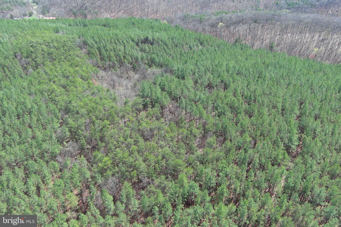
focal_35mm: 29
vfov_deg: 45.0
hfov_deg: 63.7
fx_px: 275
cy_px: 114
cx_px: 170
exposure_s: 1/333
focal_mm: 10.57
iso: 100
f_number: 2.8
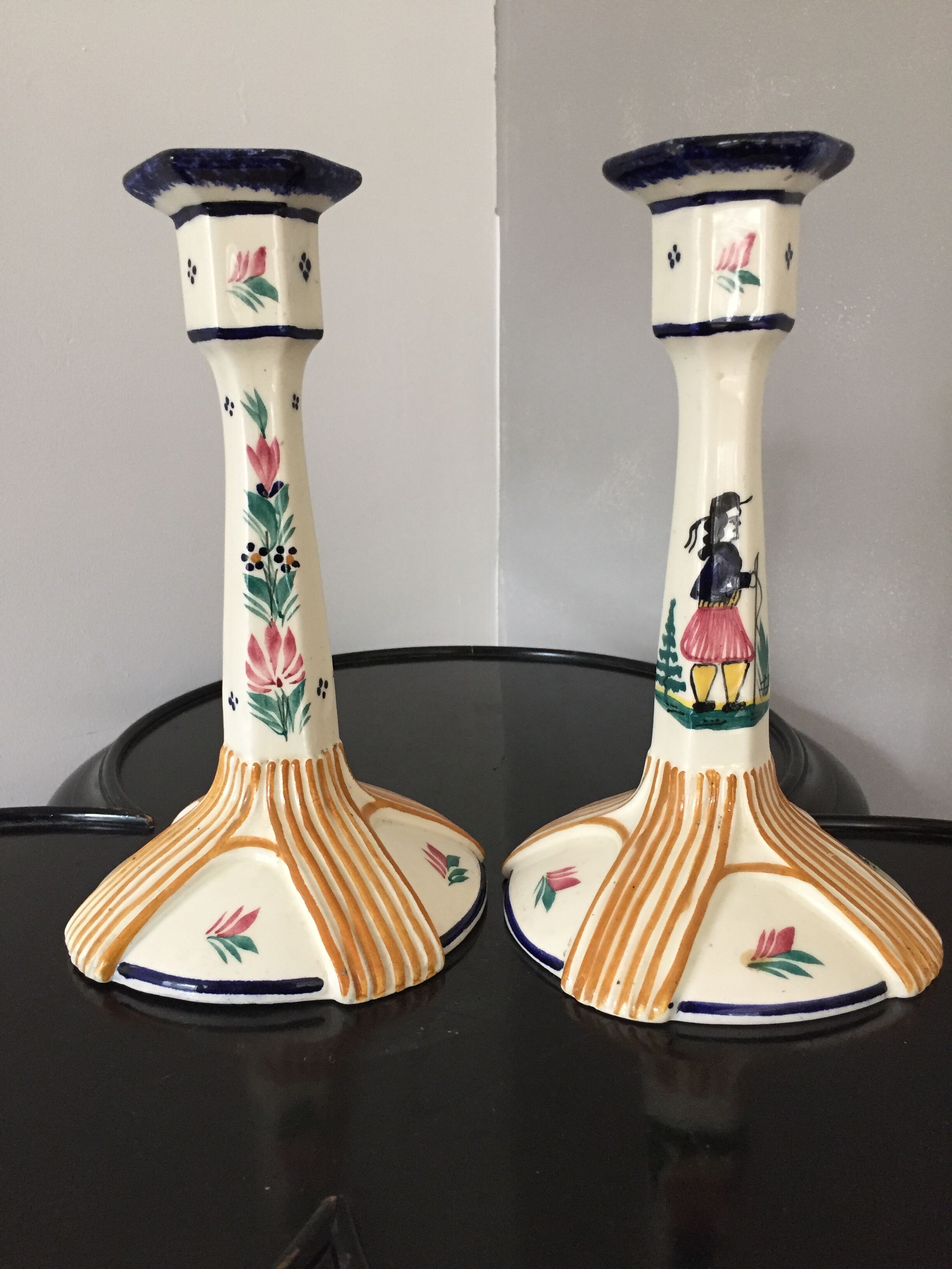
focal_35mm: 29
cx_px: 476
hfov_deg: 48.2
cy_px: 634
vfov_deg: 61.7
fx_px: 1063
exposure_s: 1/33
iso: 200
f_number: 2.2
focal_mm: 4.15
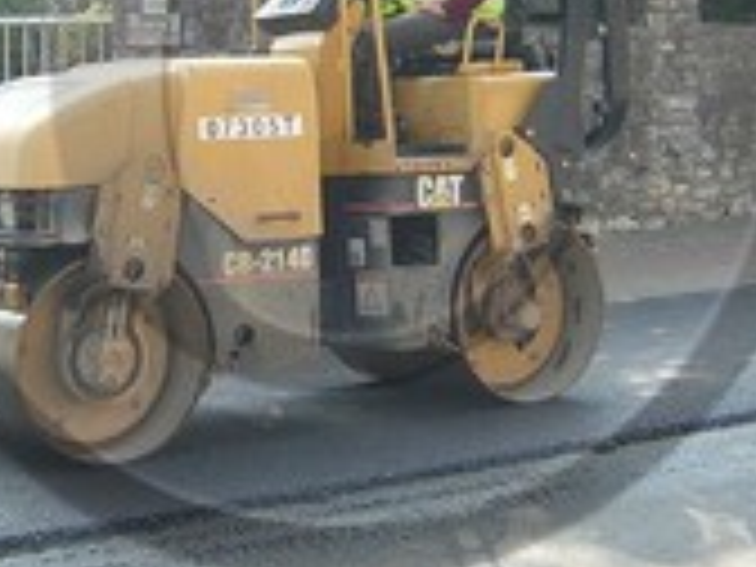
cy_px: 94
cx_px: 335
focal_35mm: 80
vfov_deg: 18.2
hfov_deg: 24.4
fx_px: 1747
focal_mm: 4.7
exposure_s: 1/225
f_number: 2.6
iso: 100
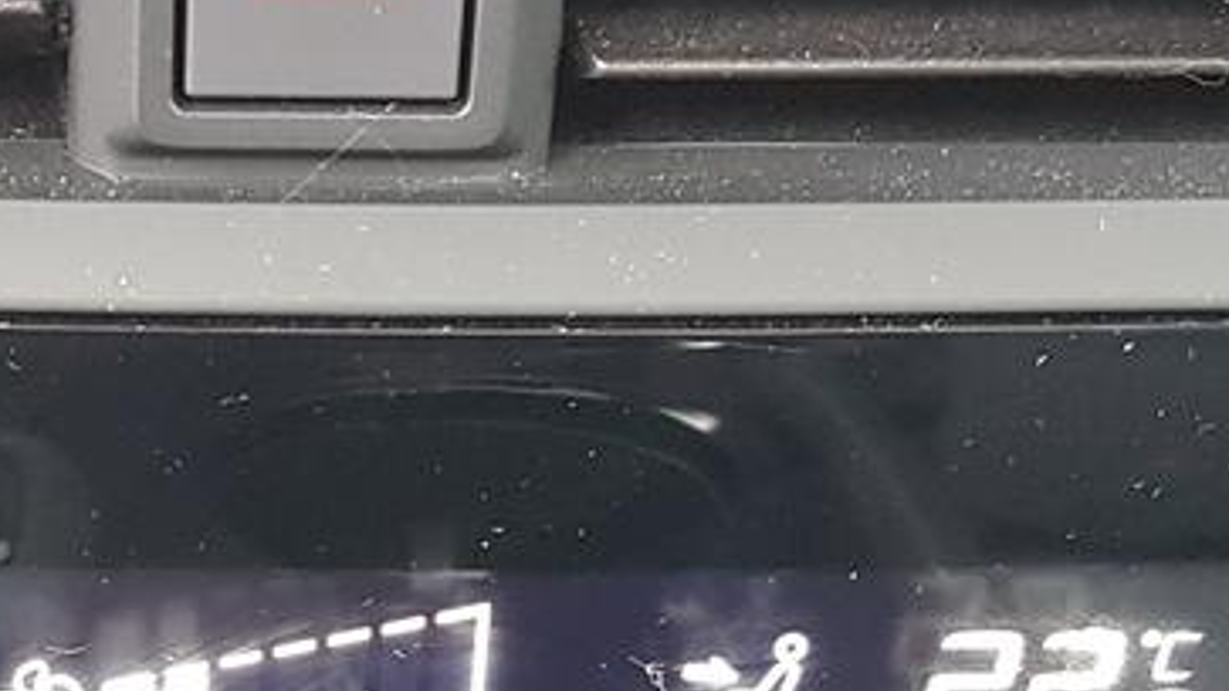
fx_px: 3258
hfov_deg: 21.1
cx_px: 227
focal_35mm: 100
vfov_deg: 11.7
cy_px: 935
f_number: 1.7
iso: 200
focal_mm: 4.2
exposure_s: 1/13
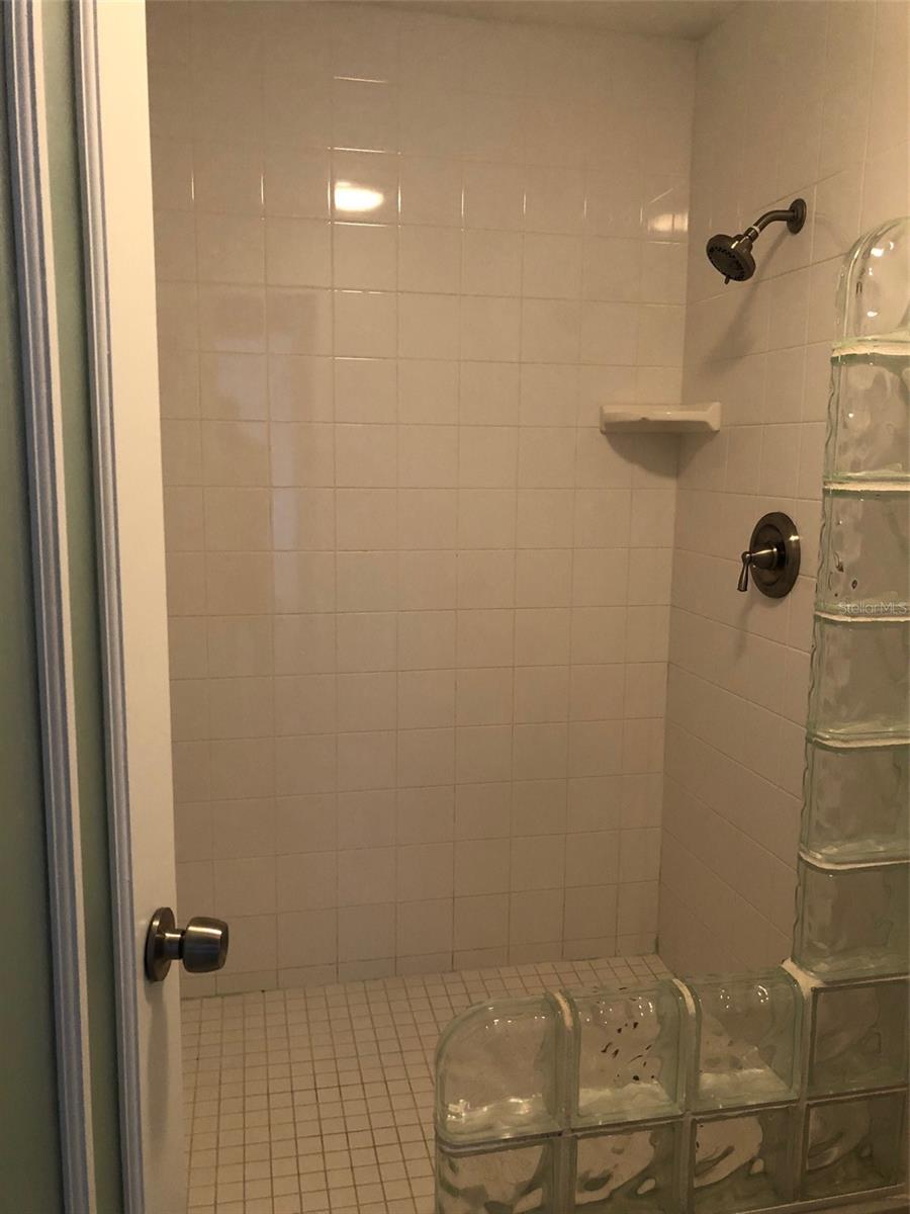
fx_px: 981
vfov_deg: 63.4
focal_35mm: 28
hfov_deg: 49.7
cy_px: 607
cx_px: 455
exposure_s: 1/15
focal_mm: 3.99
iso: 64
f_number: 1.8
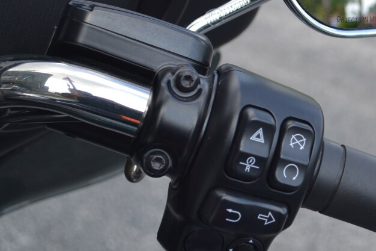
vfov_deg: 11.9
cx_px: 312
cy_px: 73
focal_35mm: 115
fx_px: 1201
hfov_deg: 17.6
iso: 100
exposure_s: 1/200
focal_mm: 40
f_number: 5.3
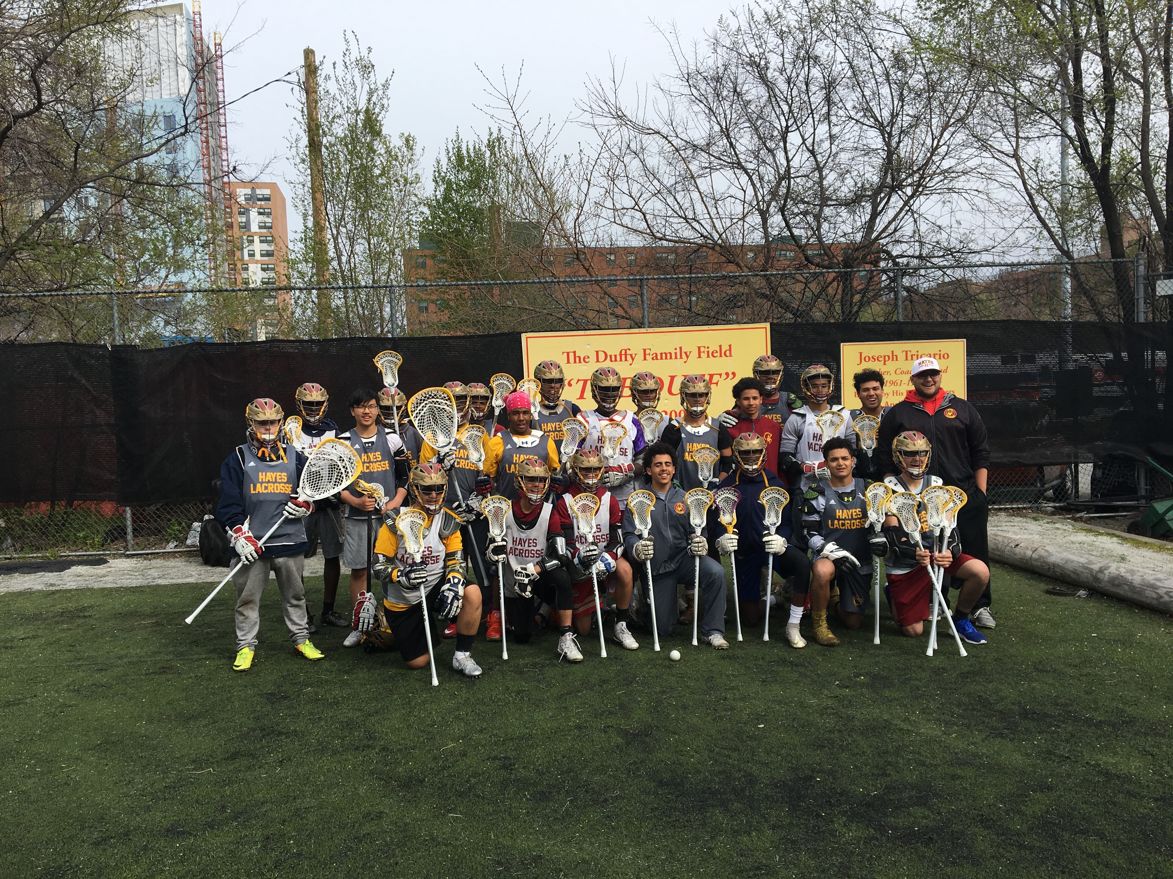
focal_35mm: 29
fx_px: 983
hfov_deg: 61.7
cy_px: 440
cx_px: 586
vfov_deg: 48.2
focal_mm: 4.15
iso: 25
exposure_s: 1/1131
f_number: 2.2
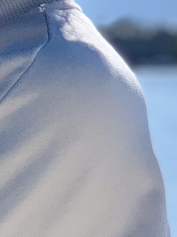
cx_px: -109
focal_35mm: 285
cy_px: 269
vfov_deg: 6.9
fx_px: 1943
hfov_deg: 5.2
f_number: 2.4
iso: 16
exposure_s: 1/1845
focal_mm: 6
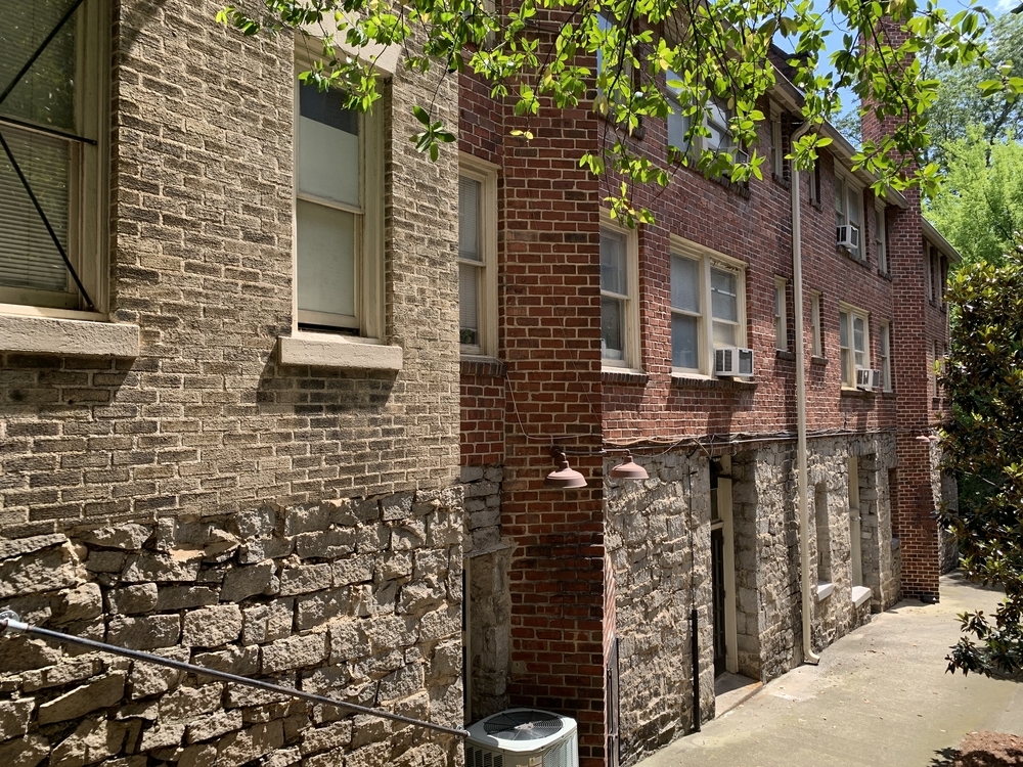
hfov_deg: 67.3
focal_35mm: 26
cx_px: 512
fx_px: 768
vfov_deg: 53.1
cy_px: 384
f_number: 1.8
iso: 25
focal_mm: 4.25
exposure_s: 1/597
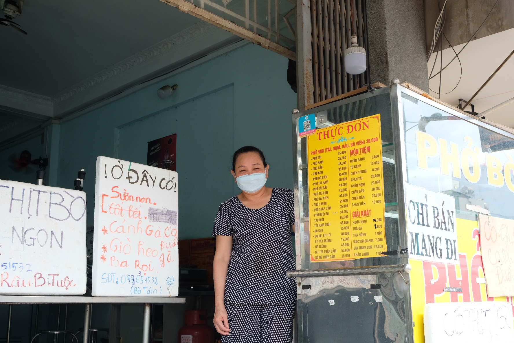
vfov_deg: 33.4
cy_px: 172
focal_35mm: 40
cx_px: 257
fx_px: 571
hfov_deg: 48.5
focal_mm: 26.5
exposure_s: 1/125
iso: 400
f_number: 6.4
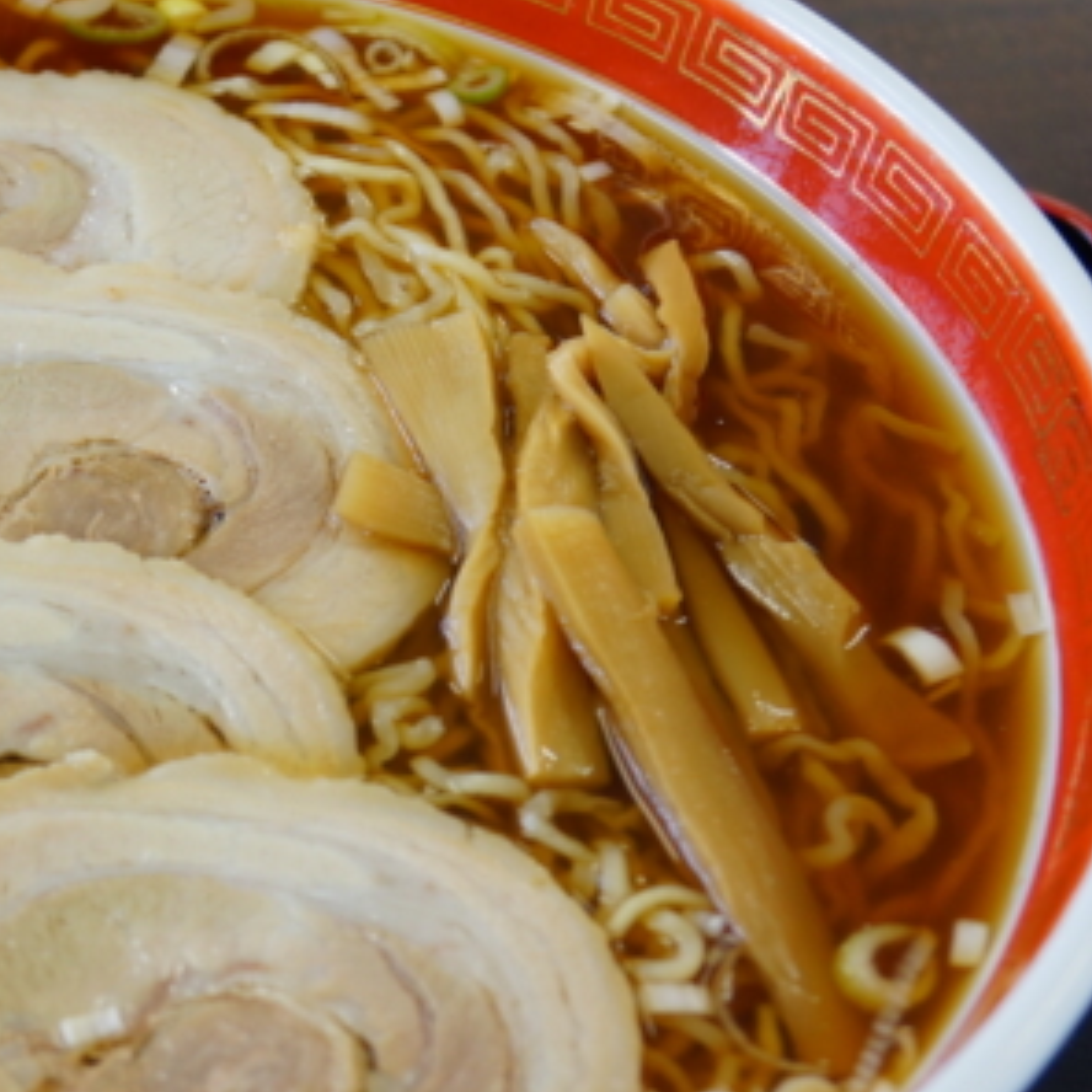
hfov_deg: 19.9
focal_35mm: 85
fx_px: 3034
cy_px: 585
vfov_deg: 20.4
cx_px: 59
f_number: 4
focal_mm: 25
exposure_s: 1/60
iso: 200
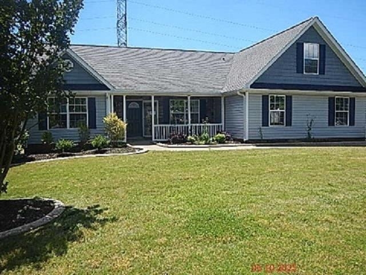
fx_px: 296
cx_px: 183
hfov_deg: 63.4
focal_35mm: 28
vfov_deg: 49.7
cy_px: 138
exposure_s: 1/800
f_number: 3.9
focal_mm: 5
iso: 125
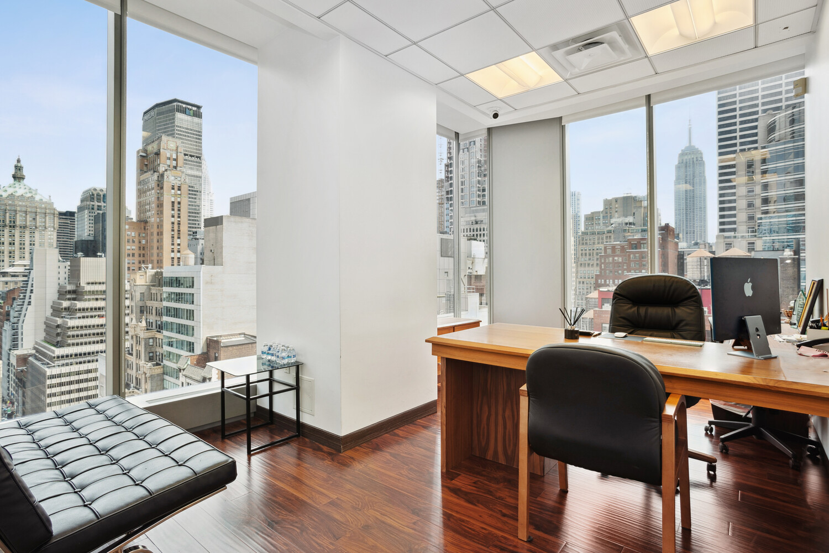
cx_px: 414
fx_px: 391
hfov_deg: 93.3
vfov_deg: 70.4
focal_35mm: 17
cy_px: 276
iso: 100
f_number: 8
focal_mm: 17
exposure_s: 1/5
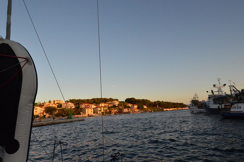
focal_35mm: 43
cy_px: 87
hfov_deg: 45.5
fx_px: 291
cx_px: 124
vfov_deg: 31.0
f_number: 5.6
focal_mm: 22
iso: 2000
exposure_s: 1/5000
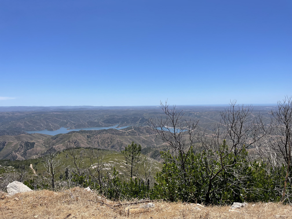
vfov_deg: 53.1
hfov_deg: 67.3
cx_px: 146
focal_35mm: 26
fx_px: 219
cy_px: 110
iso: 32
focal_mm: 4.2
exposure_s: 1/3125
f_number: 1.6
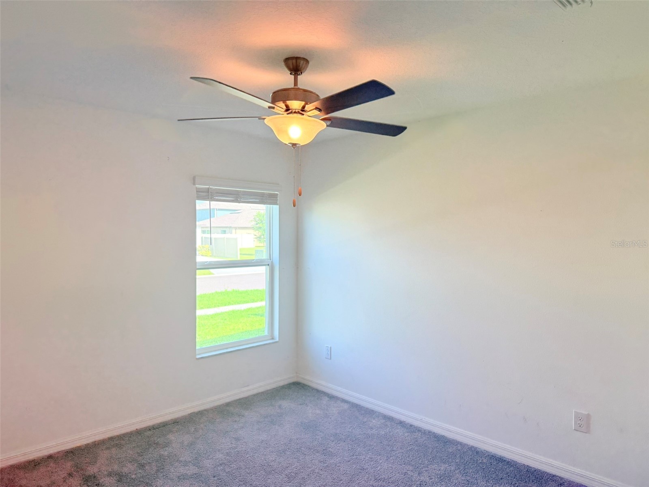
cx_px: 324
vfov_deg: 56.8
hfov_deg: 71.6
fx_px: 450
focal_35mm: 24
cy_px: 244
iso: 100
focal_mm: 6.76
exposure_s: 1/246
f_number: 1.78
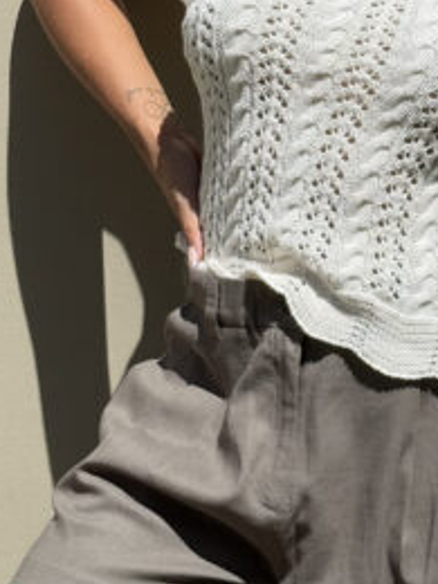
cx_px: 350
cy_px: 208
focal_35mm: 123
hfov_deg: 12.0
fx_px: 2075
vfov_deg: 16.0
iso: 100
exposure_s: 1/7143
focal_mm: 6.76
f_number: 1.78
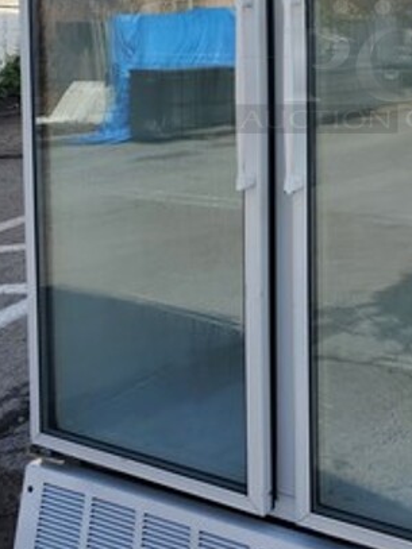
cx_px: 382
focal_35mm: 52
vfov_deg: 34.9
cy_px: 63
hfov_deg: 26.9
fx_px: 826
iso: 50
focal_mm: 4.3
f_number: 2.4
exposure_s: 1/890
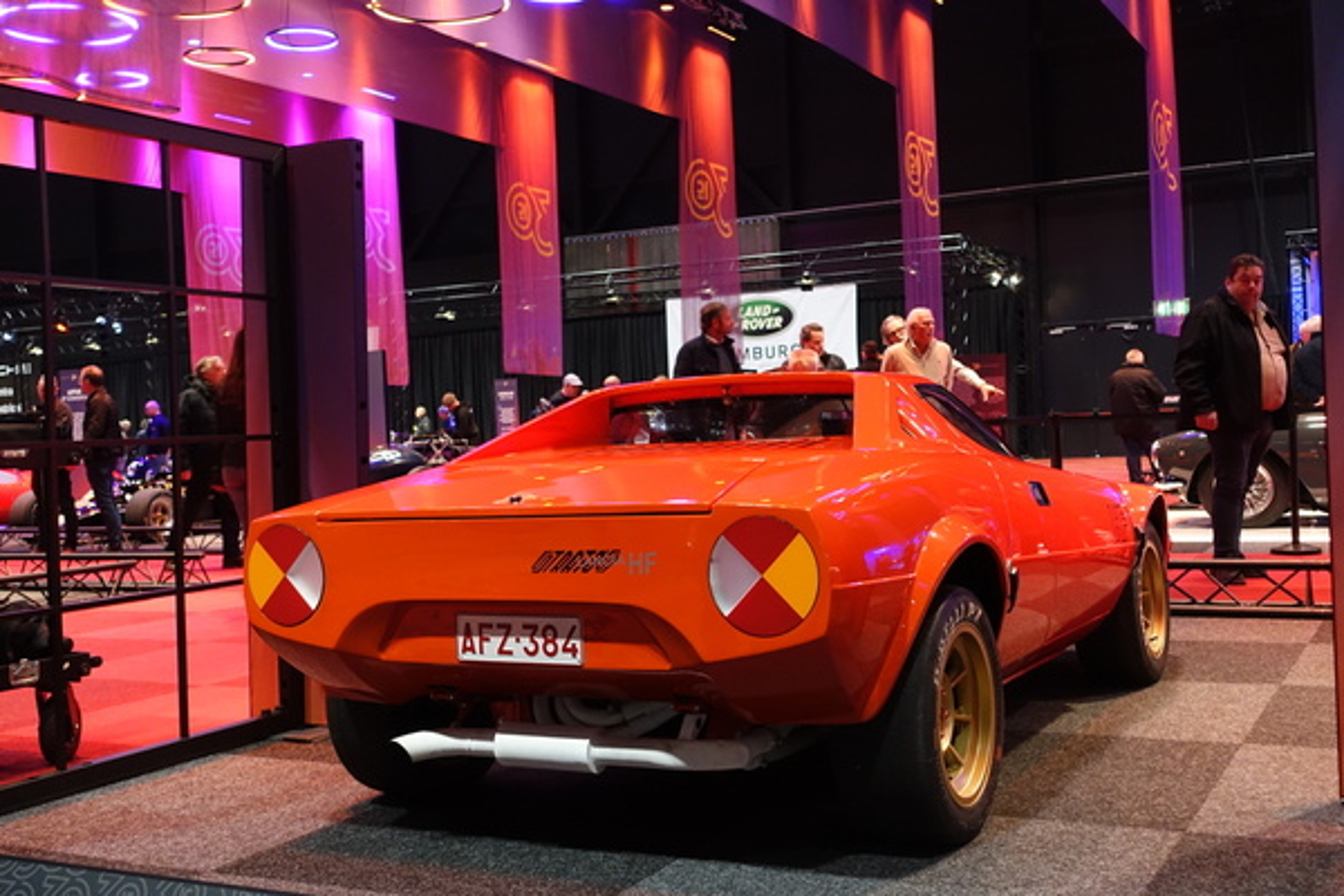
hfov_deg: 48.5
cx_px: 672
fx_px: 1493
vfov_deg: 33.4
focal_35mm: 40
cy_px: 448
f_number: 2.8
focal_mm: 14.5
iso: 800
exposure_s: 1/40
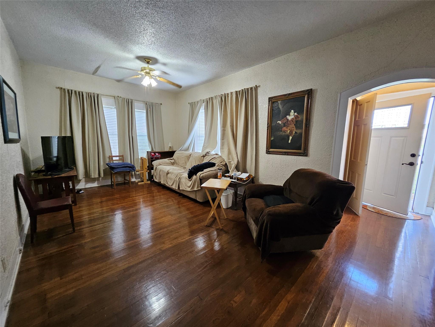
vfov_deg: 89.9
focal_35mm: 13
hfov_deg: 106.2
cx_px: 218
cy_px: 164
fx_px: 163
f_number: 2.2
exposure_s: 1/40
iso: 320
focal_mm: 1.74
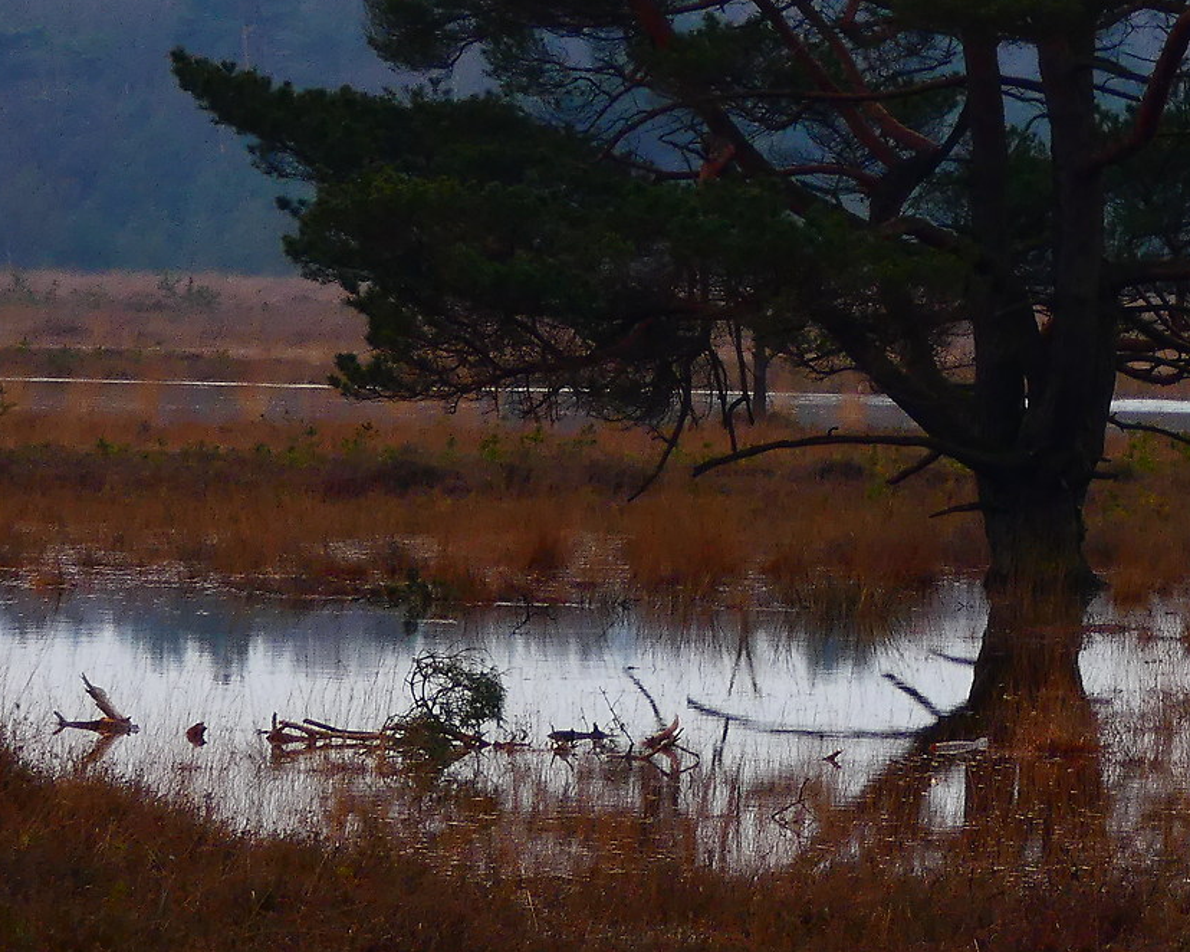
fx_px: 11162
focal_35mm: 317
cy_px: 157
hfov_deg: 6.1
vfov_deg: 4.9
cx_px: 1158
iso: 80
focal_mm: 20.1
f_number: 5
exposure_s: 1/50
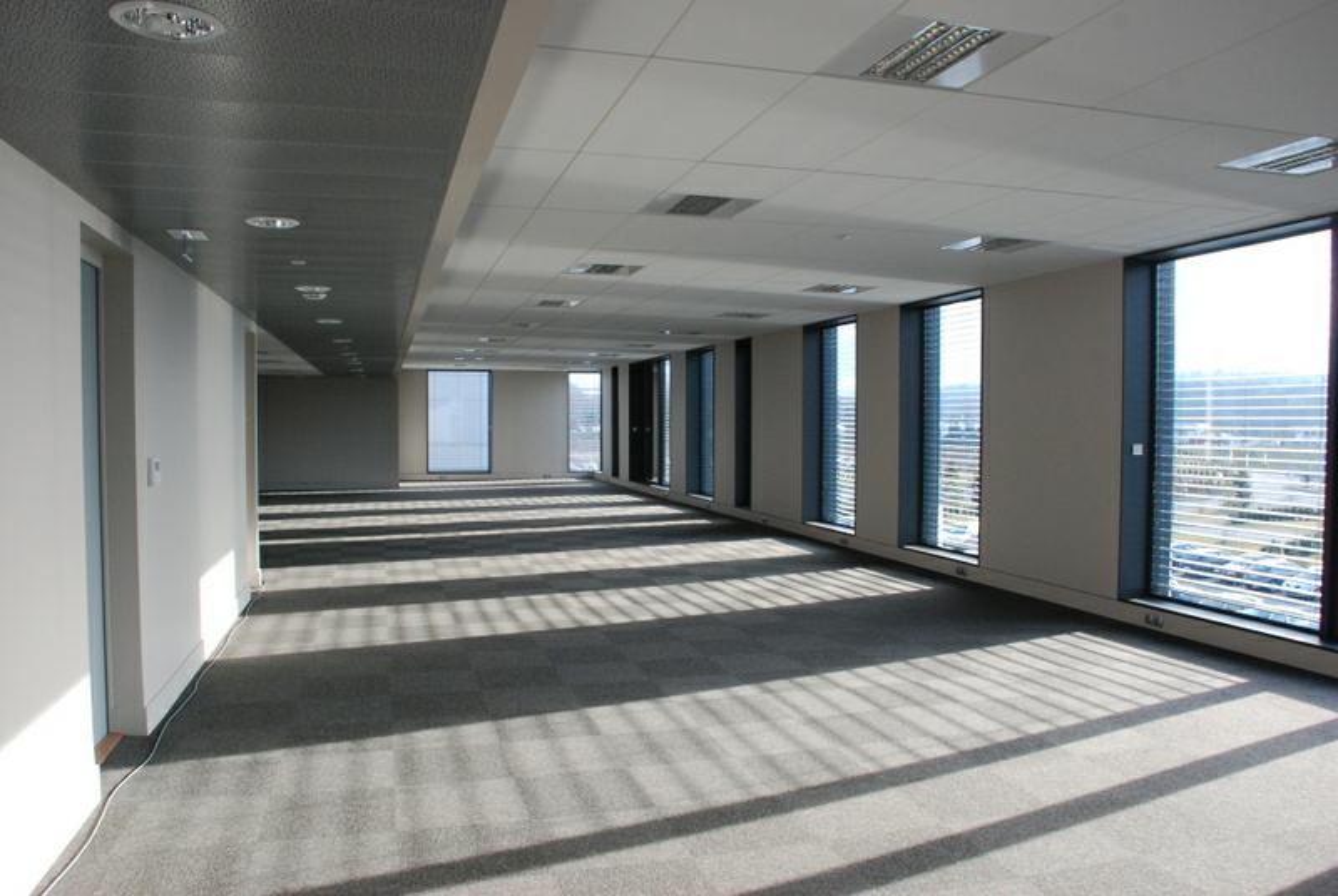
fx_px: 1005
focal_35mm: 27
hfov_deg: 67.3
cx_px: 669
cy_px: 448
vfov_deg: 48.1
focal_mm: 18
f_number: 9
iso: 800
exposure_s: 1/125
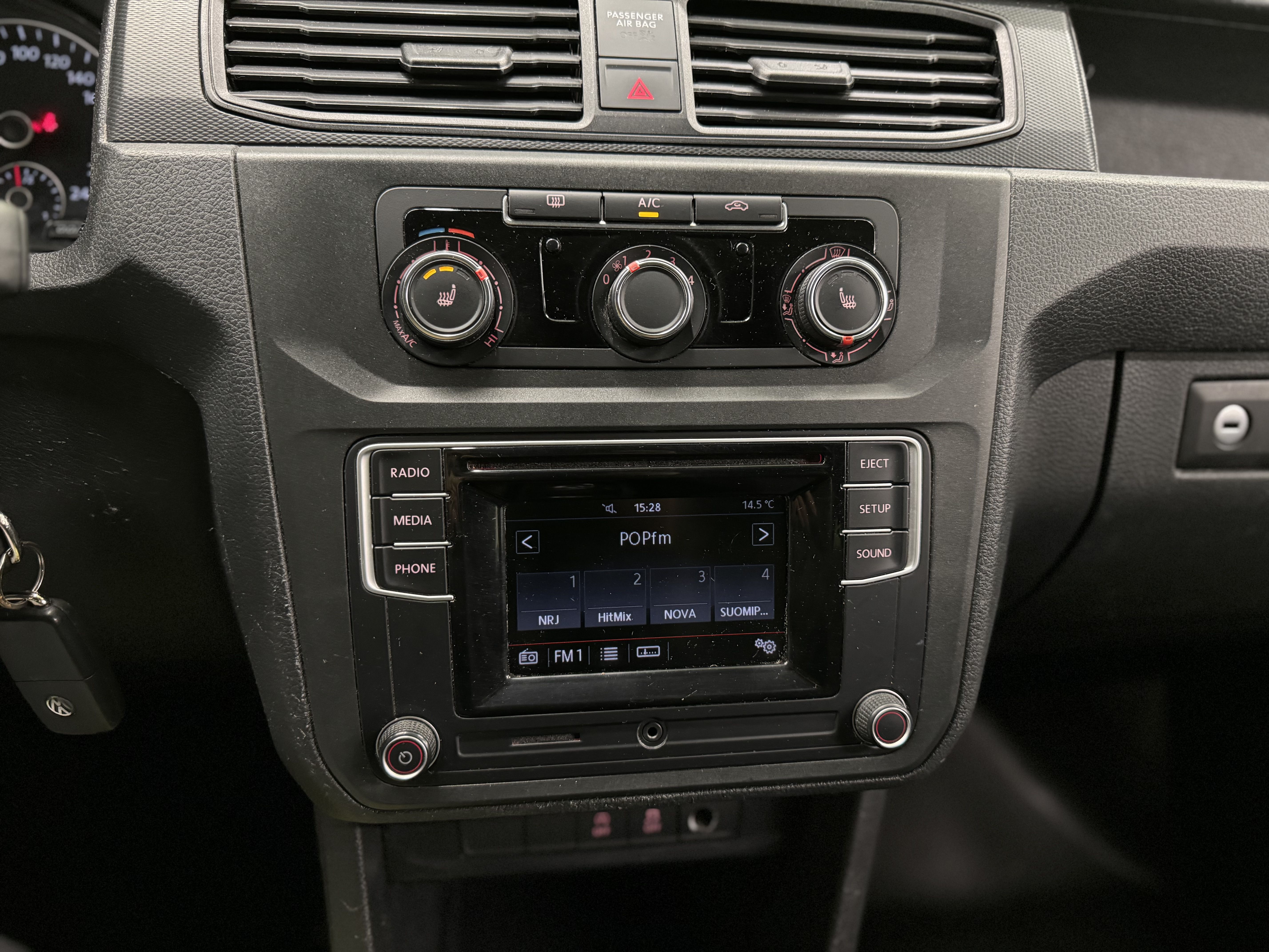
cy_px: 476
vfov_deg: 56.8
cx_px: 634
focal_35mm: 24
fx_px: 880
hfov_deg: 71.6
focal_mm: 6.76
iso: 640
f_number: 1.78
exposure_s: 1/50
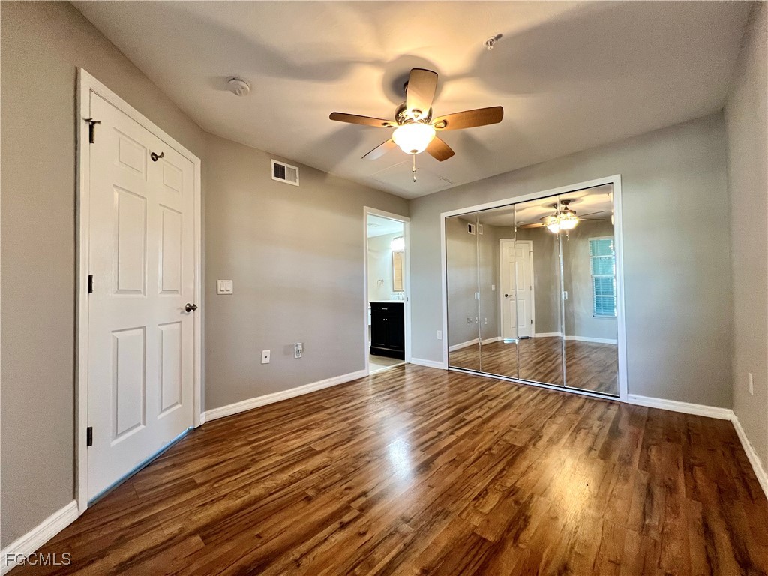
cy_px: 288
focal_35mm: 13
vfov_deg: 89.9
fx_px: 288
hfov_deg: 106.2
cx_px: 384
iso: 250
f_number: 1.8
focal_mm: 1.57
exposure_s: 1/60
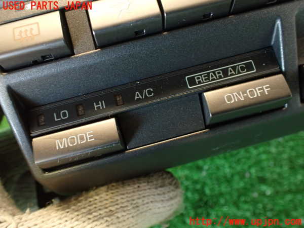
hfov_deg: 60.0
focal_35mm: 30
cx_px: 152
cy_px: 114
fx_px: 263
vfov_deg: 46.8
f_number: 2.3
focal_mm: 5.4
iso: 400
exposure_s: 1/30
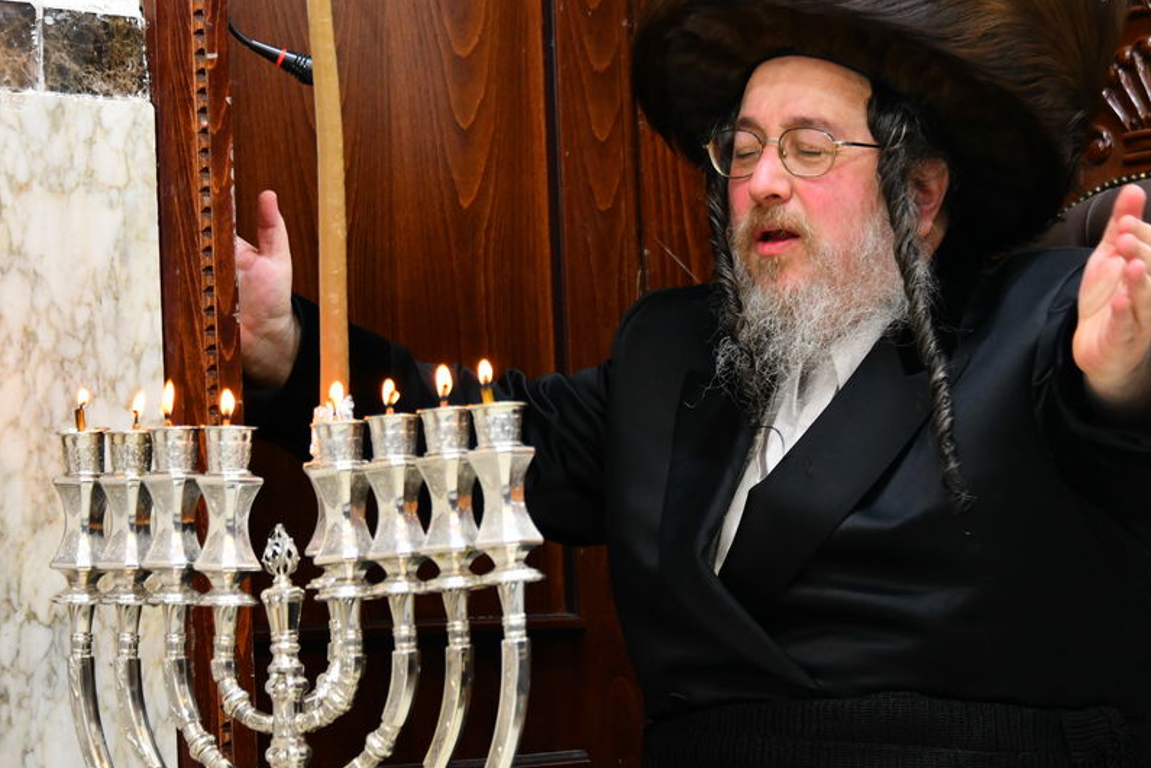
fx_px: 5179
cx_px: 691
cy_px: 322
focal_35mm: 162
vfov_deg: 8.5
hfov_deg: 12.7
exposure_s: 1/160
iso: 1600
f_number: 5.3
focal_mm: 92
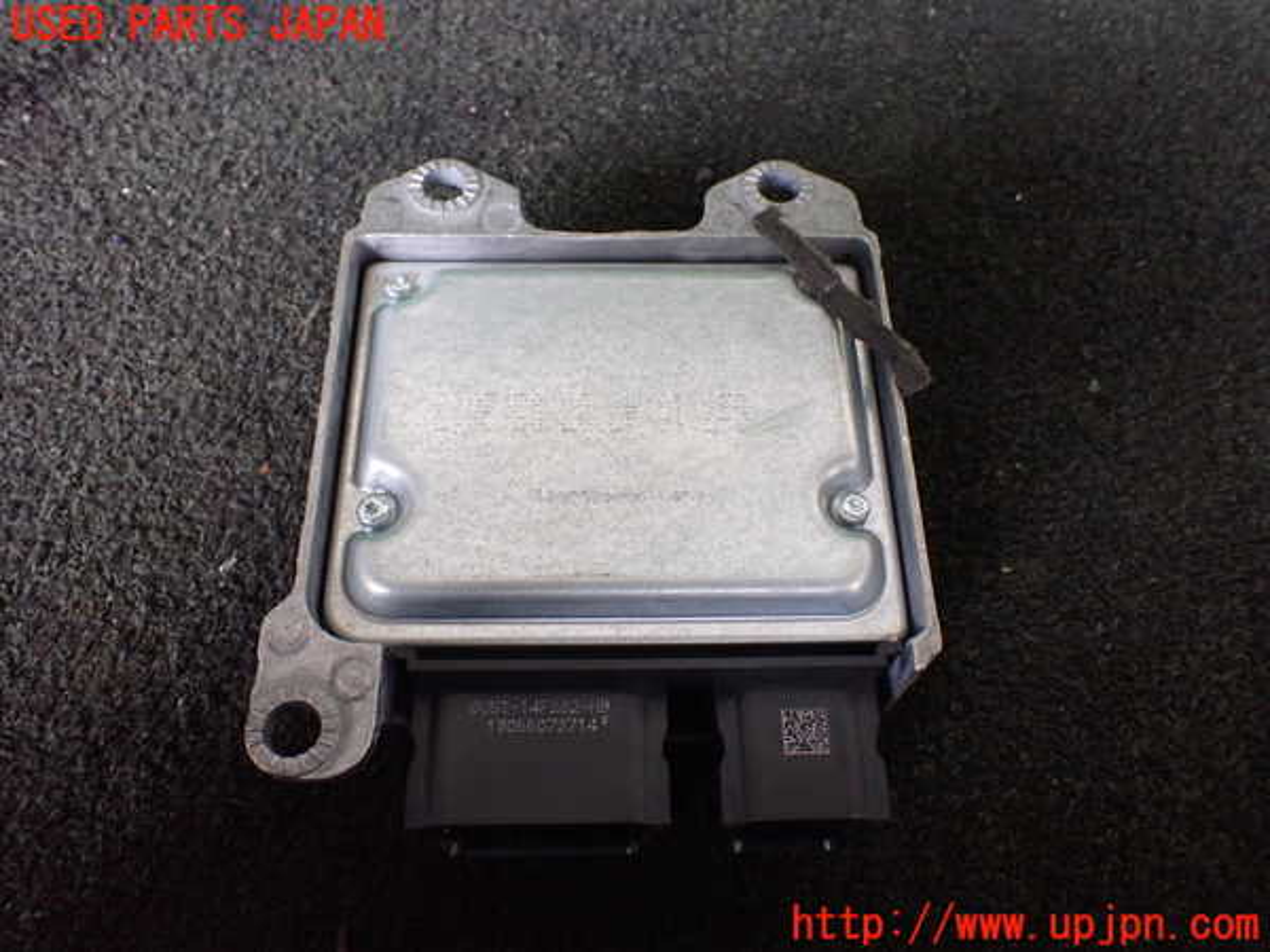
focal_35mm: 30
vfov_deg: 46.8
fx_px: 1101
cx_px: 635
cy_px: 476
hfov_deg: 60.0
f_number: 2.3
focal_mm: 5.4
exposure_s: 1/100
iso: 800
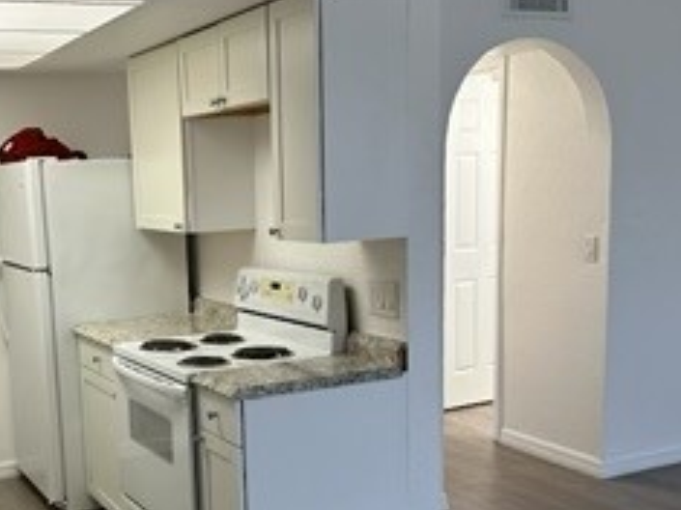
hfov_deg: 38.0
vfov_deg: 29.4
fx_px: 963
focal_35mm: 49
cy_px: 342
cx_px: 177
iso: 160
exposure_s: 1/120
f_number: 1.78
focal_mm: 6.86
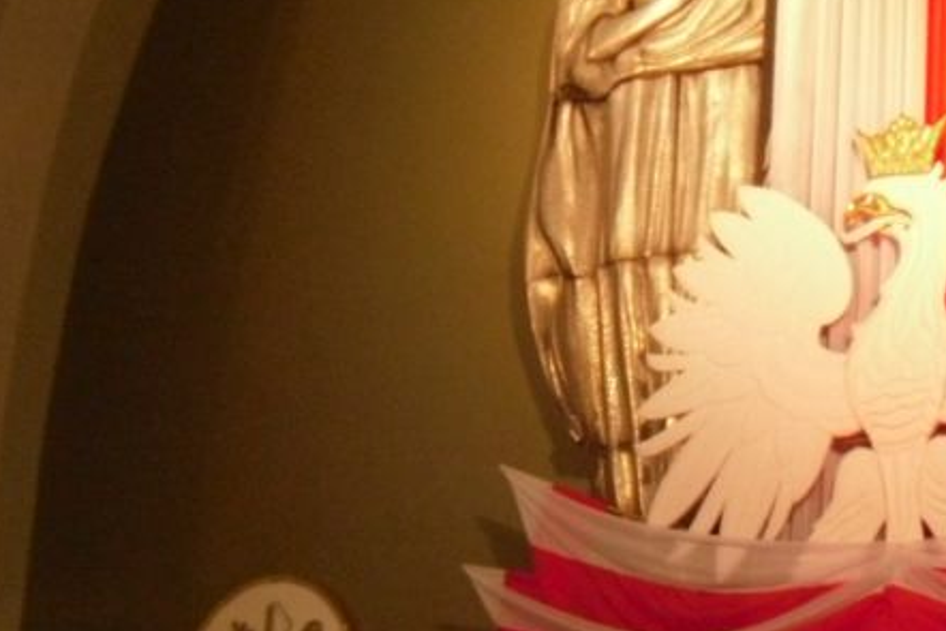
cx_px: 878
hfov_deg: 15.0
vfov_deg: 10.2
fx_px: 3548
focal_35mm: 135
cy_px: 361
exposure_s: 1/51
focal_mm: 7.88
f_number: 3.8
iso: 400
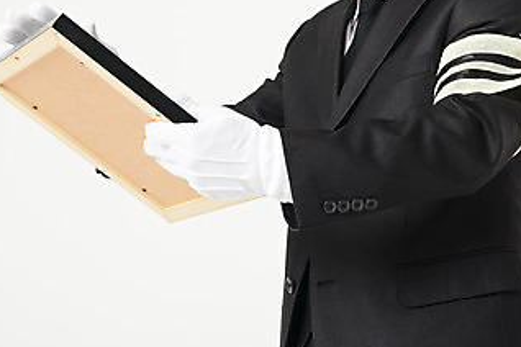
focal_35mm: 83
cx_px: 415
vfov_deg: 16.3
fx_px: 1201
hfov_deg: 24.1
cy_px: 57
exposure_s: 1/125
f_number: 14
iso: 100
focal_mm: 44
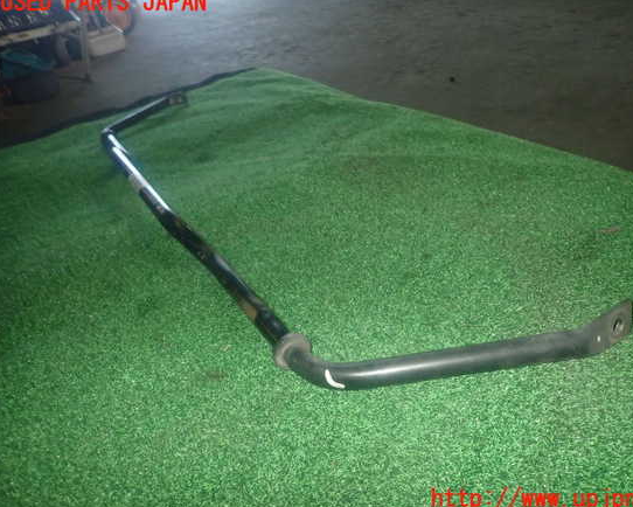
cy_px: 251
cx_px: 345
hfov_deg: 63.9
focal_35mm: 27
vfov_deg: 53.2
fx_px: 506
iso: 400
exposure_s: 1/30
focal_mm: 4.5
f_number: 5.6
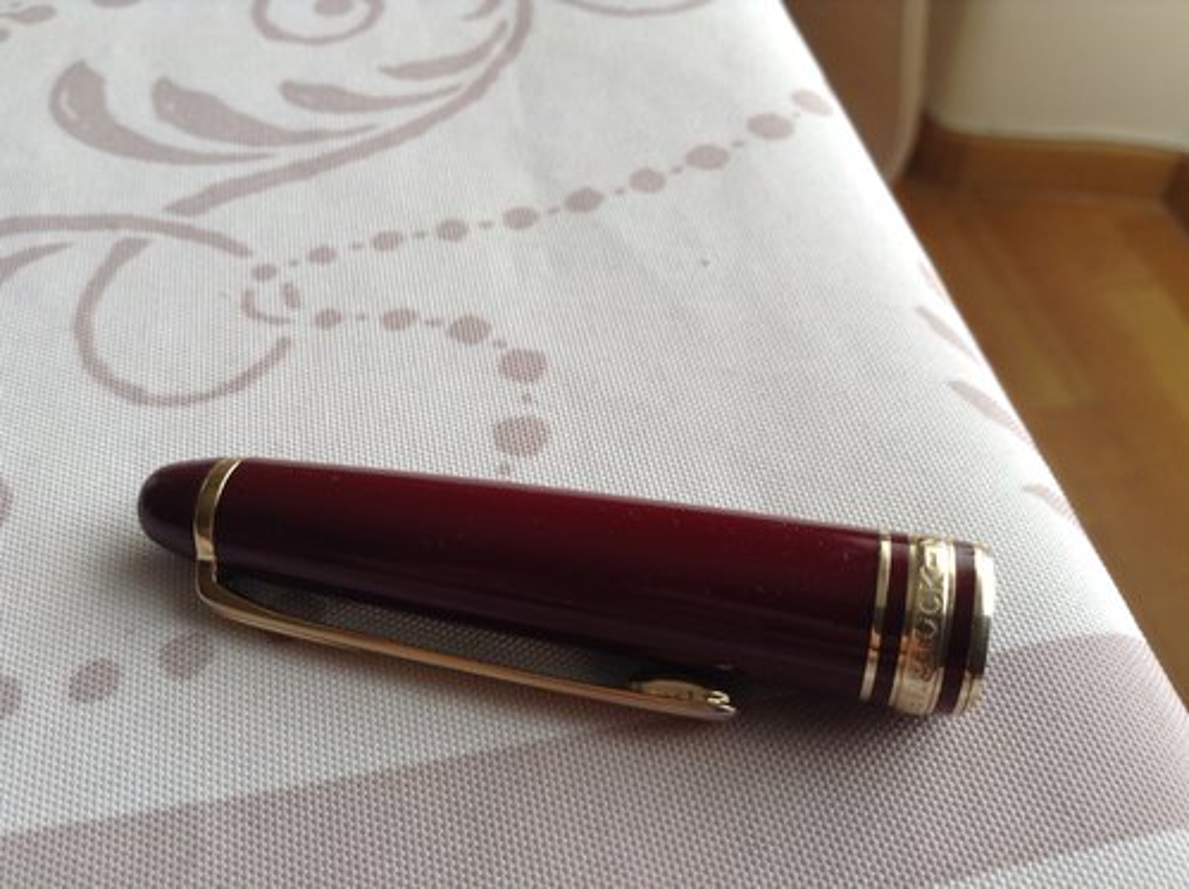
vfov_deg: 42.9
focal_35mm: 33
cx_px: 594
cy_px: 444
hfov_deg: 55.4
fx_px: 1132
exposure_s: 1/24
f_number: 2.4
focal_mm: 3.3
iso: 32
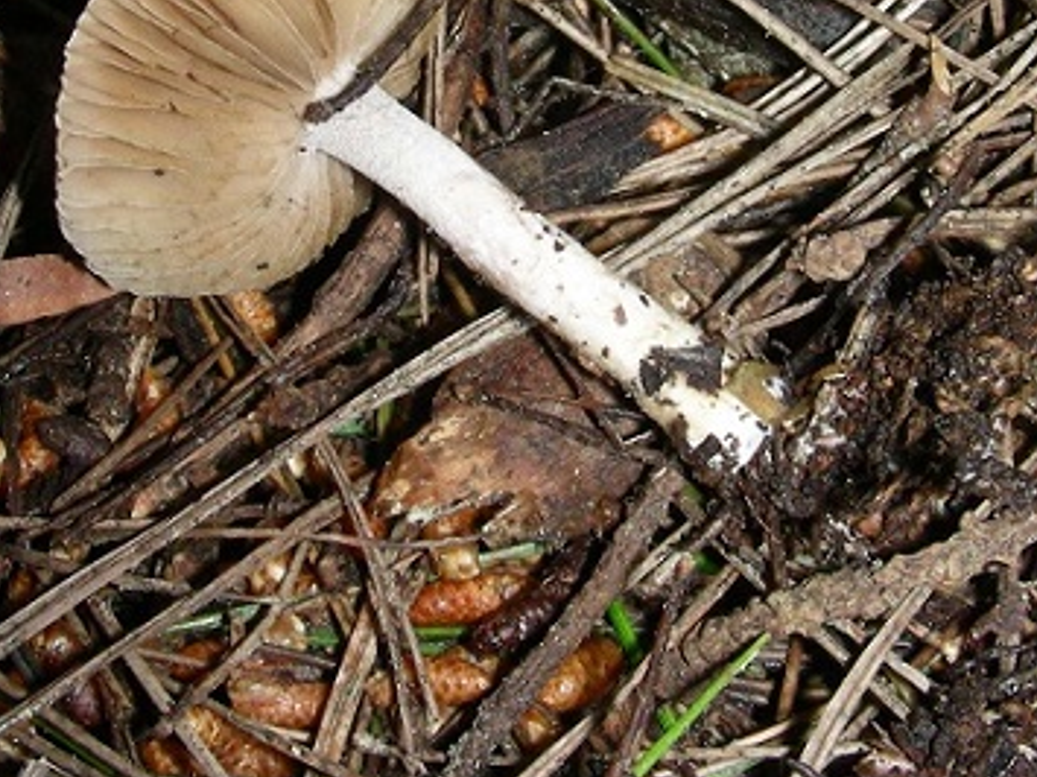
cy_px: 39
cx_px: 561
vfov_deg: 19.2
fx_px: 2246
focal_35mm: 75
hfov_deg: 26.0
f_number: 6.8
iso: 50
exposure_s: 1/60.1
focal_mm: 6.3
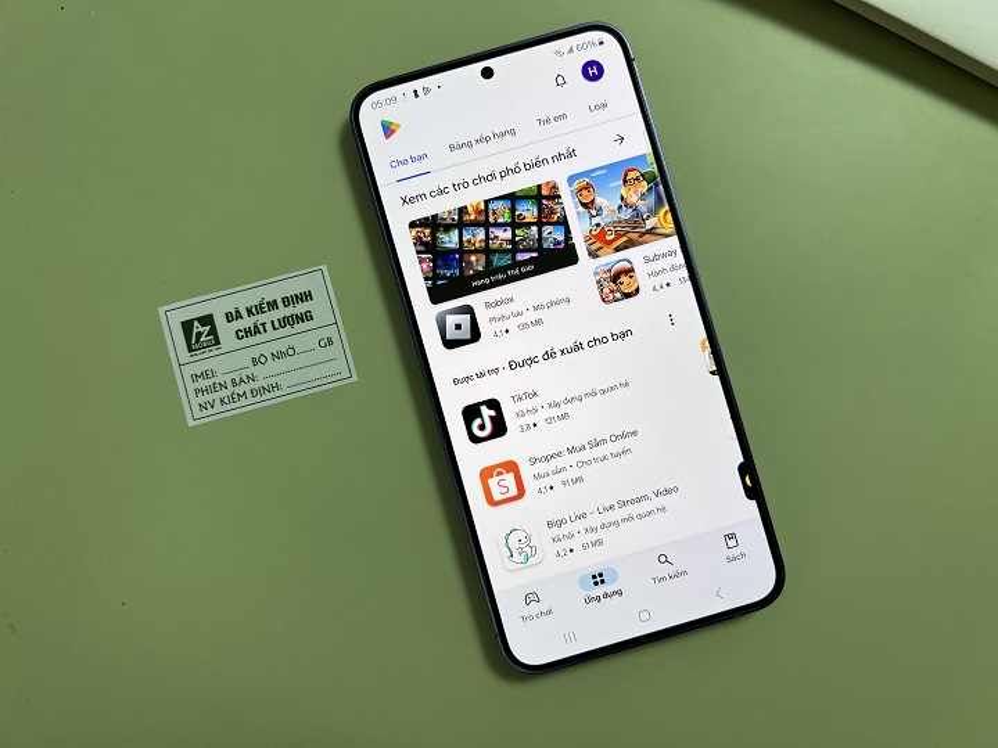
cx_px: 499
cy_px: 374
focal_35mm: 26
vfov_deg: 53.1
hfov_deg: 67.3
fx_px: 750
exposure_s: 1/240
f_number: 1.5
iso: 50
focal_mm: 5.7
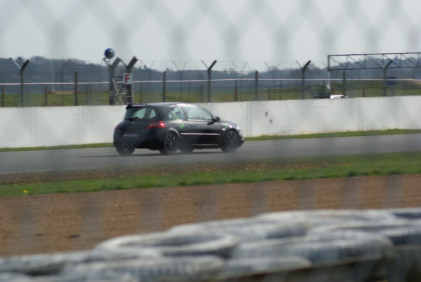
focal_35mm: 210
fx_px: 2459
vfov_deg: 6.6
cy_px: 141
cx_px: 210
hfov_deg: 9.8
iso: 100
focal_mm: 140
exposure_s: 1/500
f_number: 5.6
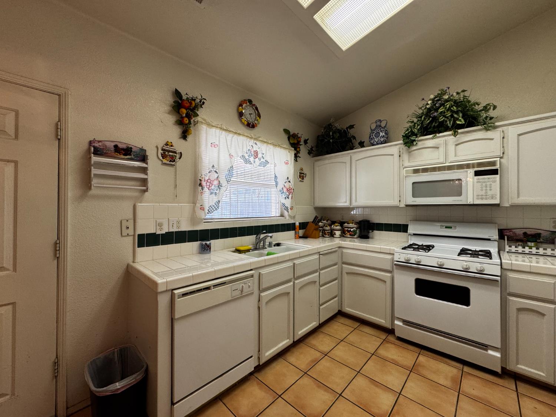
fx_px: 225
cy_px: 208
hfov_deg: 102.1
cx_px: 278
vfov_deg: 85.7
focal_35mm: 14
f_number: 2.2
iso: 200
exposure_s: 1/120
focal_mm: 2.22
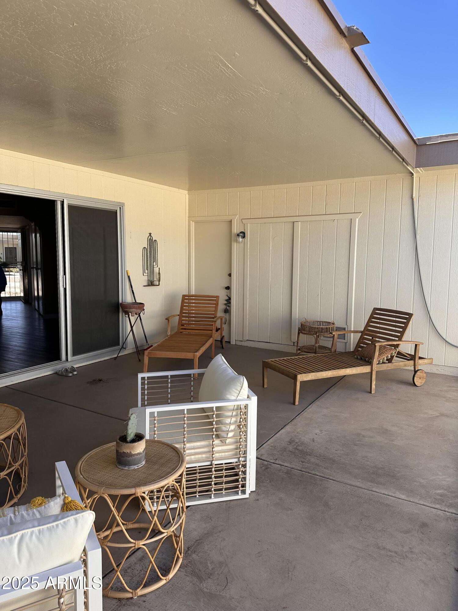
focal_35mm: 24
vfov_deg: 71.6
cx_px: 229
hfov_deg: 56.8
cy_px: 306
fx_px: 423
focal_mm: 6.86
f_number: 1.78
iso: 80
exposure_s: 1/1119
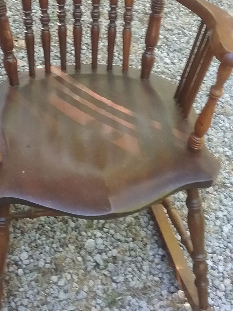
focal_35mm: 67
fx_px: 601
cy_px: 63
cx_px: 89
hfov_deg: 21.9
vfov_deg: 28.4
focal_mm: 3.3
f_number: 2.2
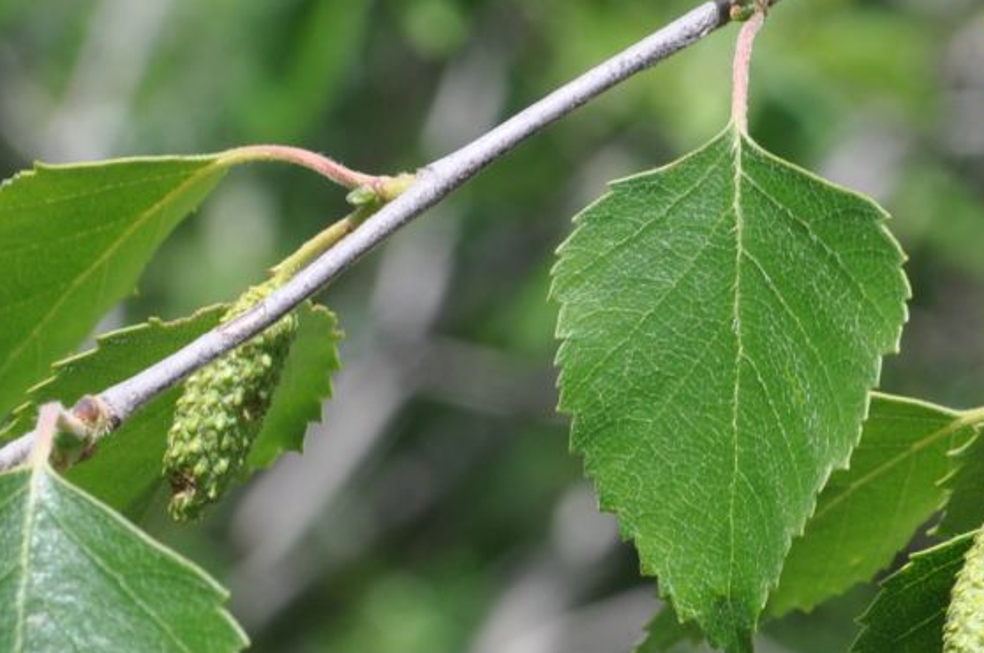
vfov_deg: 5.2
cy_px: 375
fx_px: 7153
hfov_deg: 7.9
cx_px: 716
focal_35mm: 262
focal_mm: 75
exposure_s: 1/125
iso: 200
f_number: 11
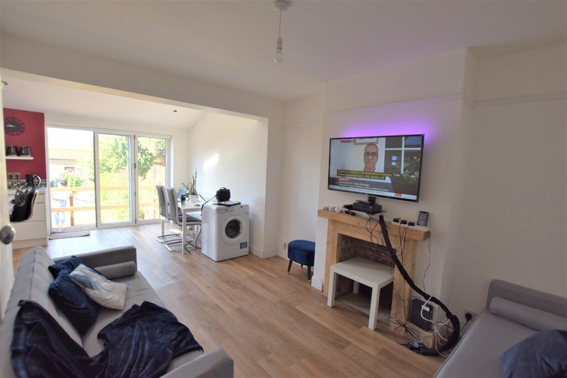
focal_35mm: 15
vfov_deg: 77.3
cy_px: 189
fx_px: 236
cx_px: 284
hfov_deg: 100.4
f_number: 5.6
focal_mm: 10
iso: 450
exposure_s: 1/125
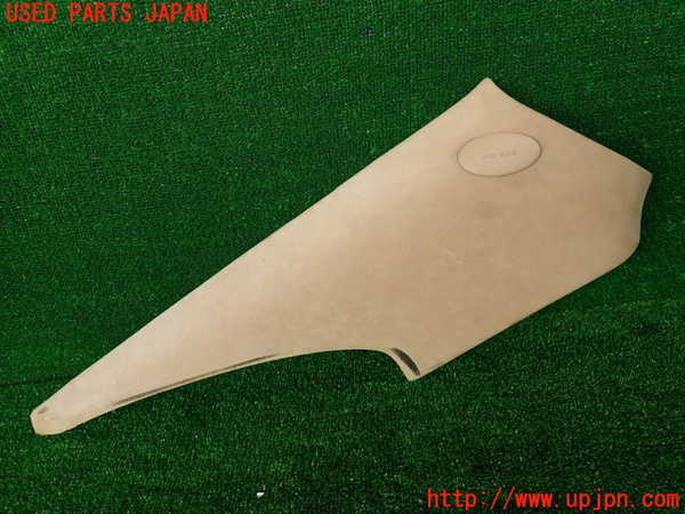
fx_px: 495
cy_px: 257
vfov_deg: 54.9
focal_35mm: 25
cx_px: 342
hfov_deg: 69.4
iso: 100
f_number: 2.8
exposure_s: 1/125
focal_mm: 4.5
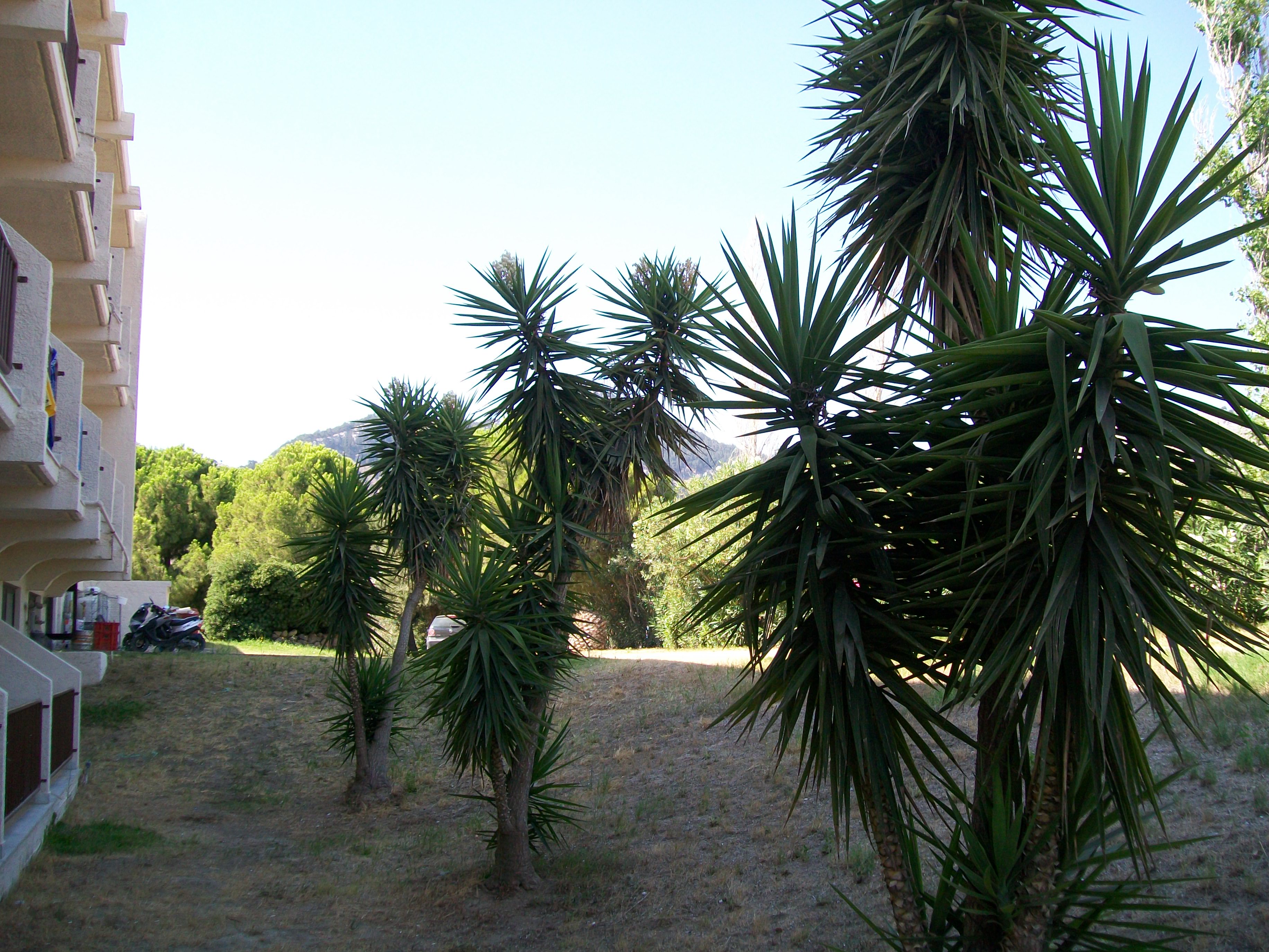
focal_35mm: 34
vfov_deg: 41.8
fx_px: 1246
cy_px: 476
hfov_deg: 54.0
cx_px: 634
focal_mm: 6.1
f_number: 2.7
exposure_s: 1/320
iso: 64
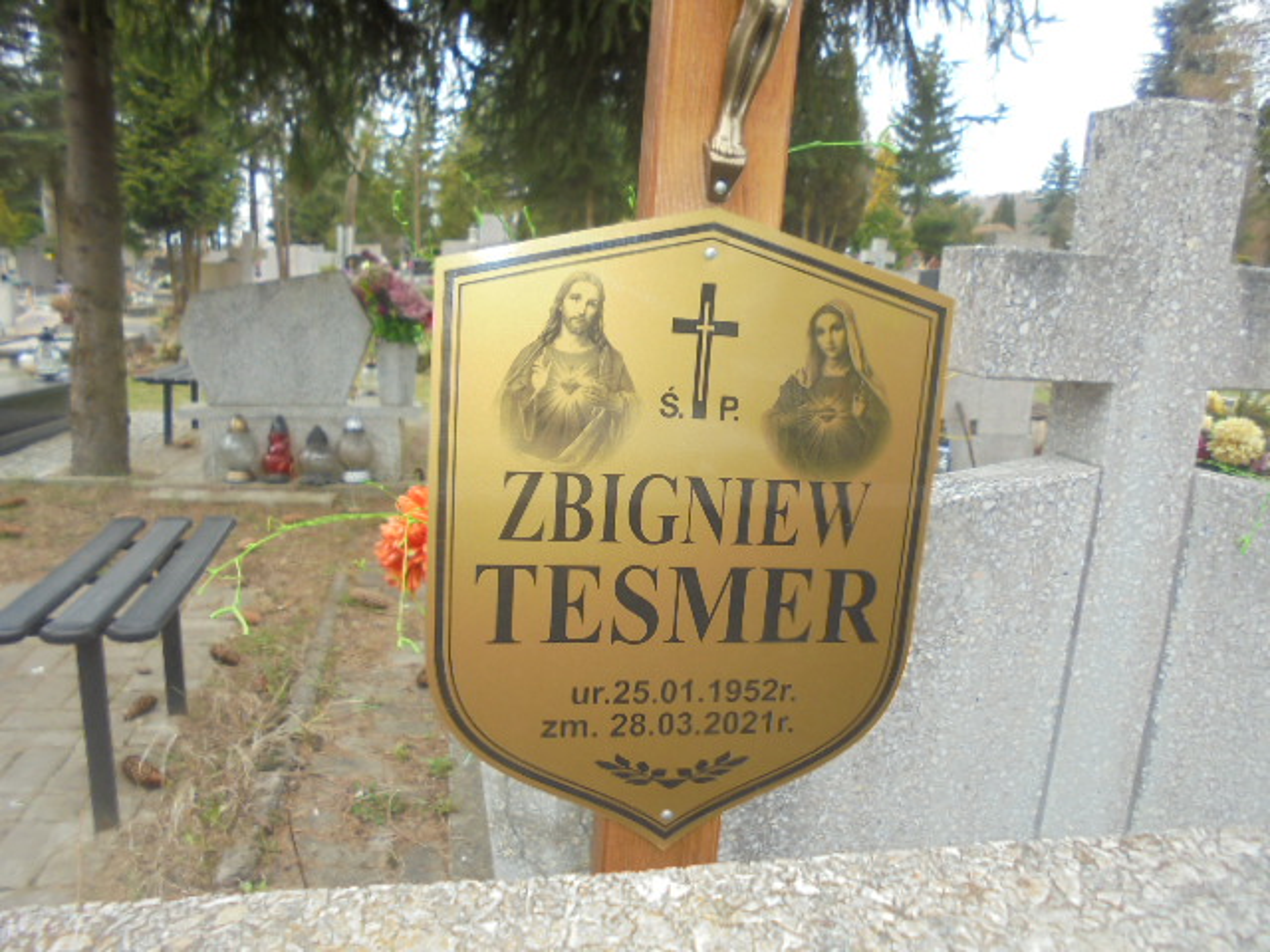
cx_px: 635
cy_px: 476
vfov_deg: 53.1
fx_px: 954
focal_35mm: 26
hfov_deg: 67.3
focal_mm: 4.6
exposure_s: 1/160
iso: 100
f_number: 3.5
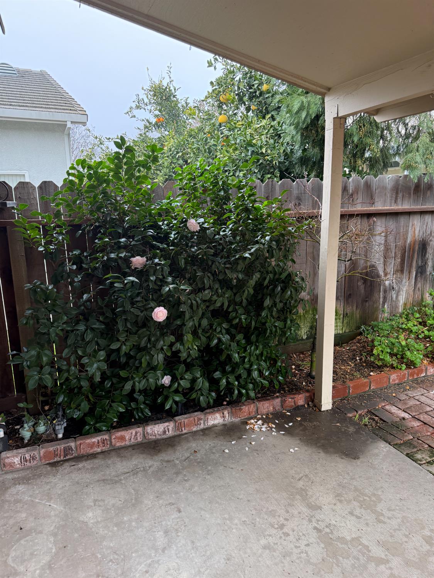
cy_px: 289
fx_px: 401
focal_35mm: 24
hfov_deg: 56.8
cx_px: 217
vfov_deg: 71.6
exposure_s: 1/228
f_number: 1.78
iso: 160
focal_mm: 6.76
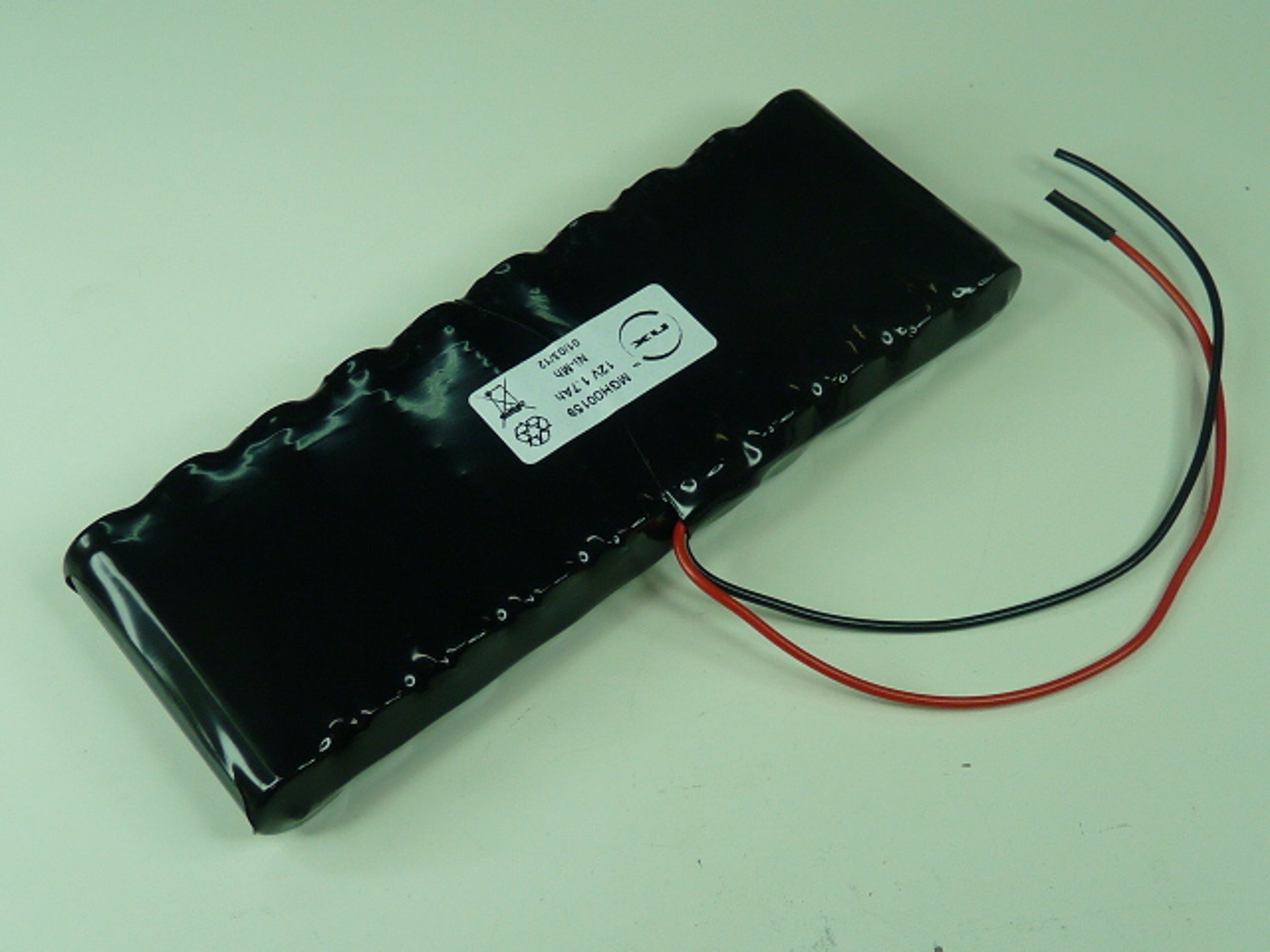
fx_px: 1761
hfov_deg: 39.7
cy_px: 476
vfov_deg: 30.3
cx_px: 635
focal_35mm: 48
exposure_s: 1/125
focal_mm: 4.8
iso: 100
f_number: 2.8
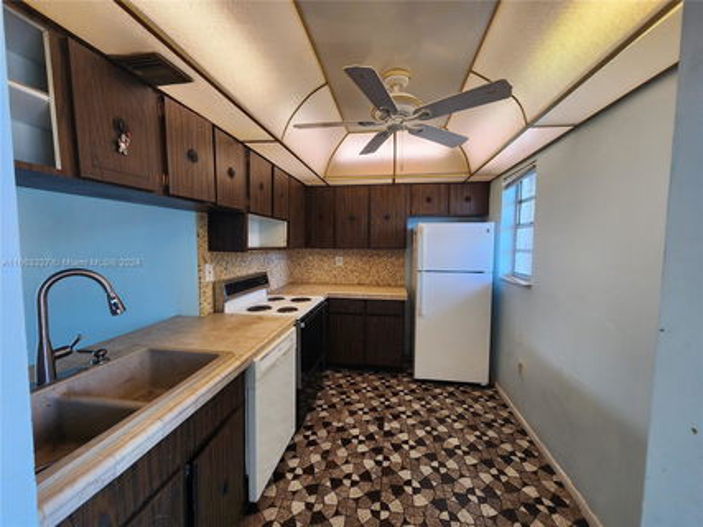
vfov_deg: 89.9
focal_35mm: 13
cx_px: 352
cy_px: 264
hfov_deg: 106.2
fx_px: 264
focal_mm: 2.2
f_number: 2.2
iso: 80
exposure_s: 1/60
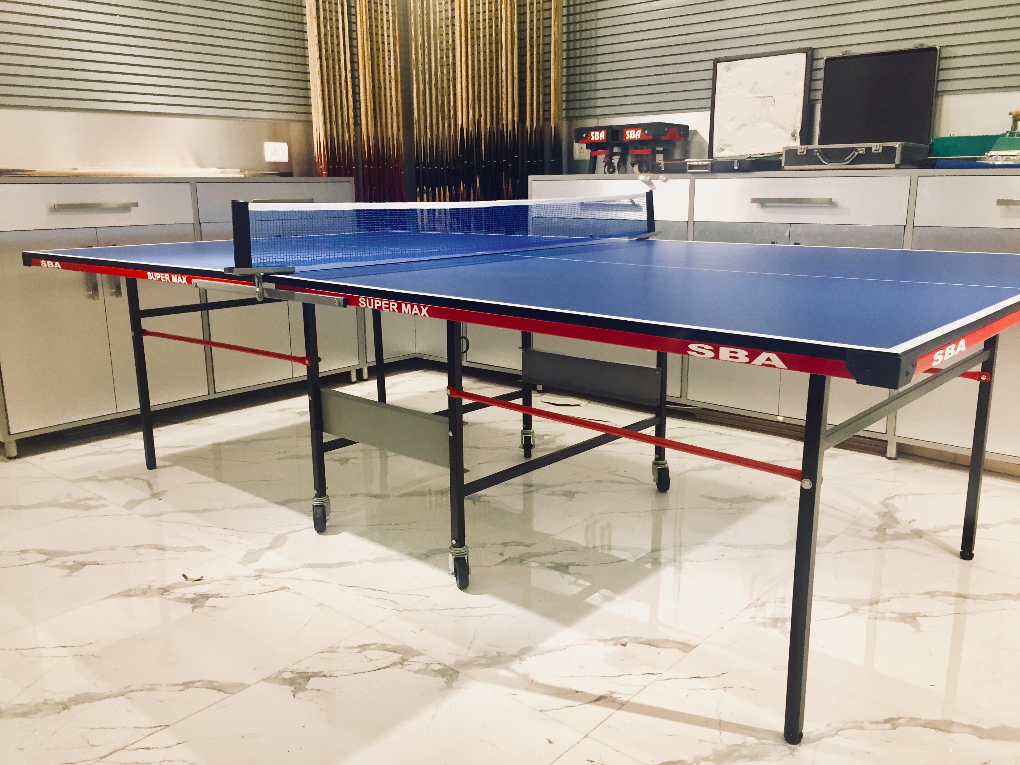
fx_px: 855
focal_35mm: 29
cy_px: 382
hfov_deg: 61.7
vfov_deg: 48.2
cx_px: 510
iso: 64
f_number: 2.2
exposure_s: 1/33
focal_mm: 4.15
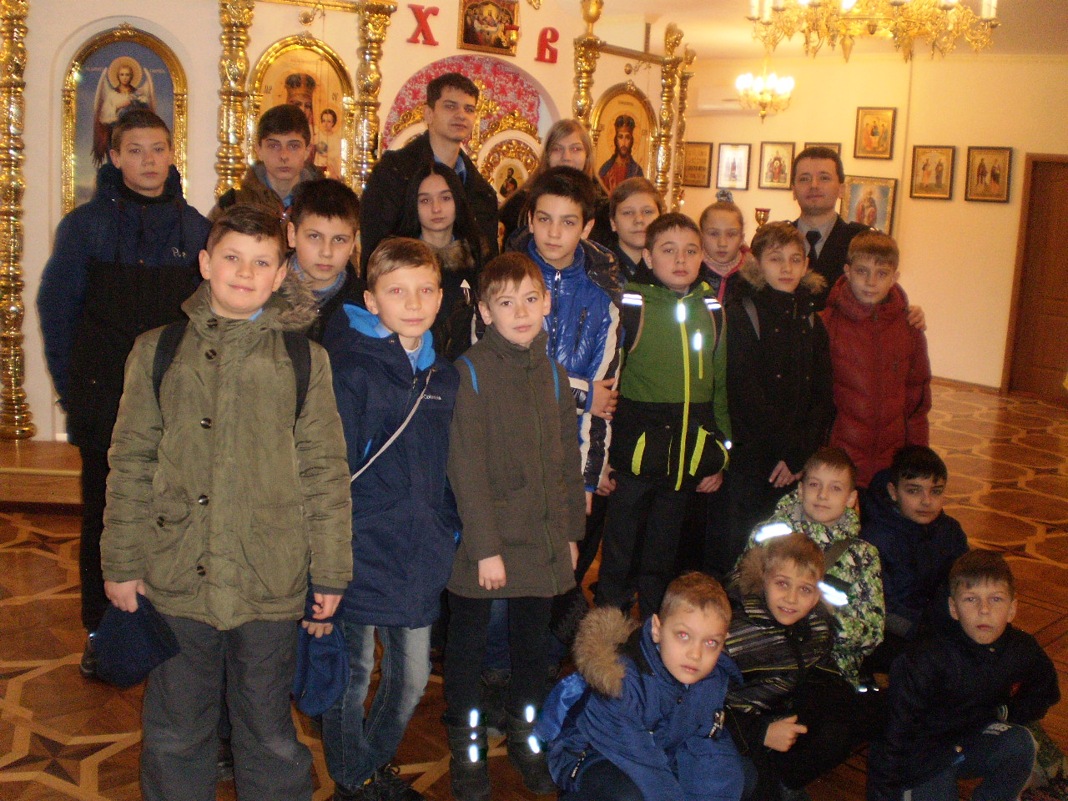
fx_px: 1111
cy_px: 400
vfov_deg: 39.7
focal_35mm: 36
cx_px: 534
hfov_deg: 51.4
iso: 320
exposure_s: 1/30
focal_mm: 6.3
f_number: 3.1
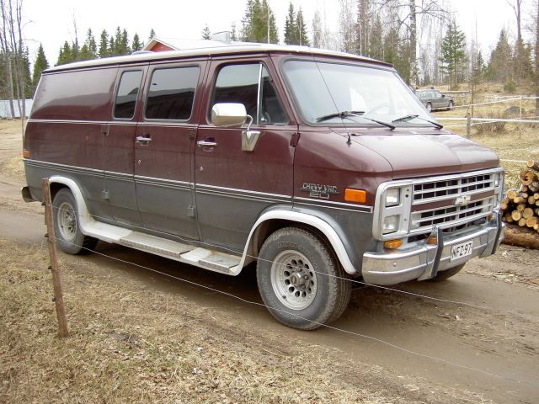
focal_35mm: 39
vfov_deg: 36.8
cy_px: 202
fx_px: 607
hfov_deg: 47.9
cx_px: 270
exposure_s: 1/118
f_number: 2.8
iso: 100
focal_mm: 8
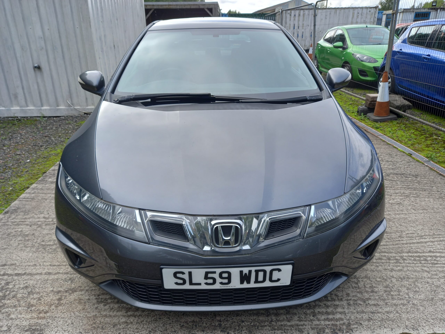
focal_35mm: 25
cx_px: 222
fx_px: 321
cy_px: 167
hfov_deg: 69.4
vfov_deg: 54.9
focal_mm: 4.6
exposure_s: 1/186
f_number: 2
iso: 25
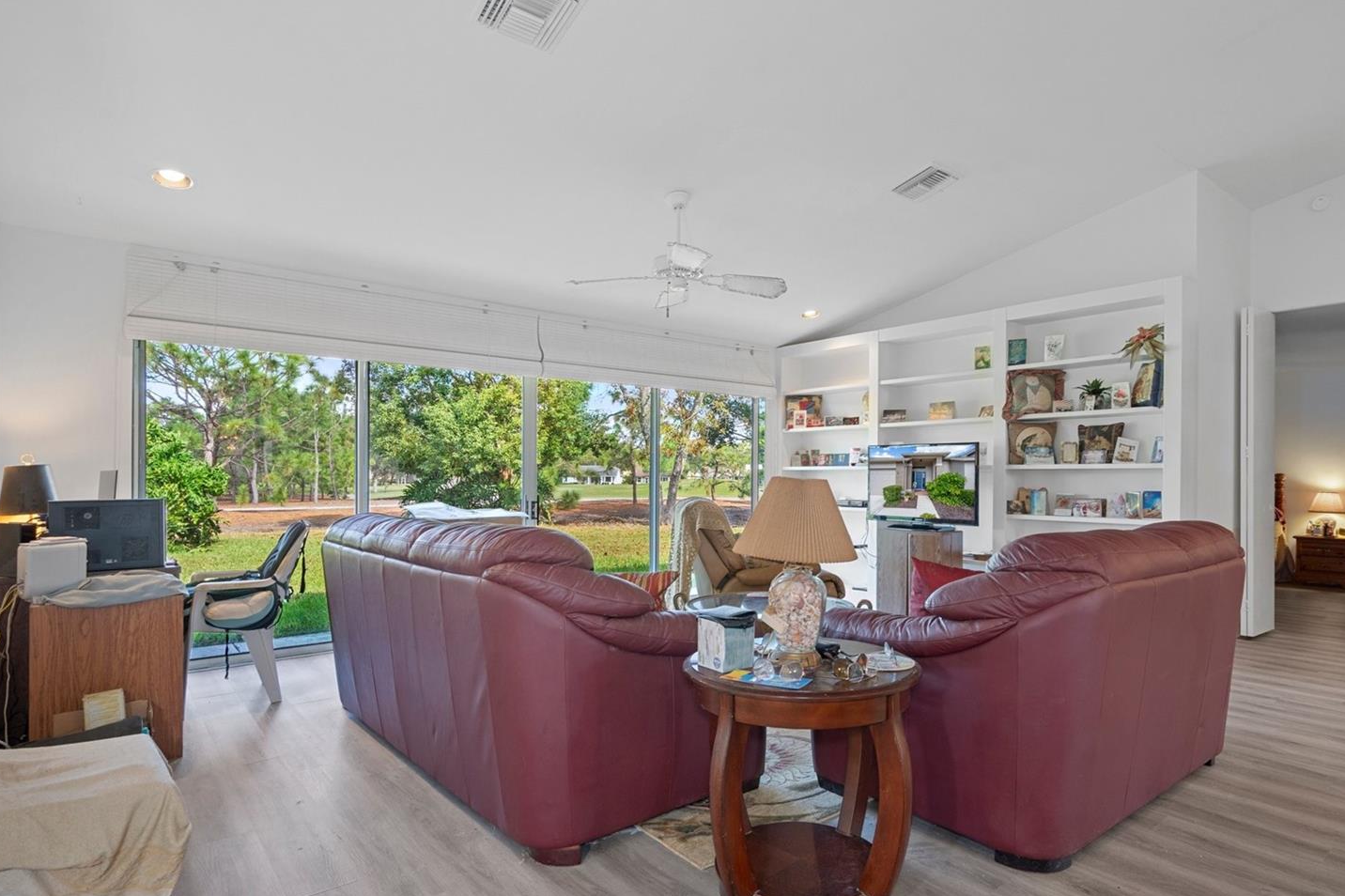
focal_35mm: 19
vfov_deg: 64.4
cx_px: 739
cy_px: 484
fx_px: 710
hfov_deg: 86.7
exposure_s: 1
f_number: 8
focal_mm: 17
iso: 400
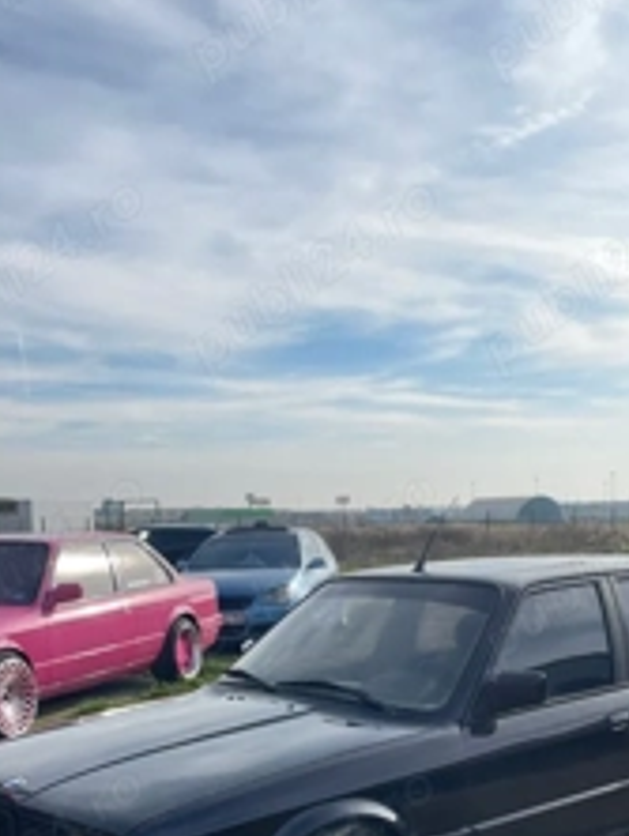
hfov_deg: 32.1
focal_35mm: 45
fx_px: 1088
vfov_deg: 41.0
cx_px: 388
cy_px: 614
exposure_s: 1/1119
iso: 32
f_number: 1.6
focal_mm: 5.1
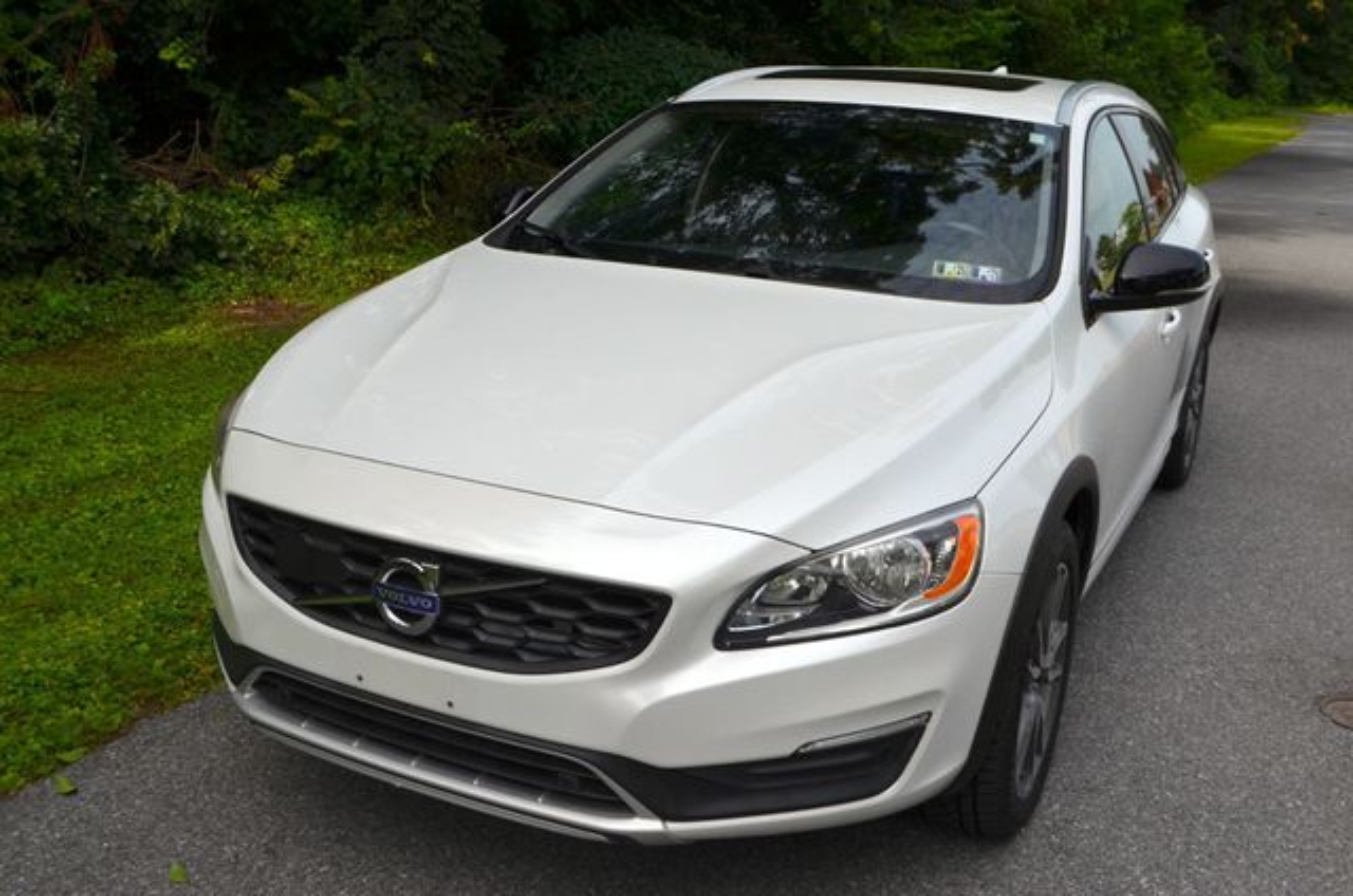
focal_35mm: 36
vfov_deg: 36.7
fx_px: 1350
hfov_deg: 53.2
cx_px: 676
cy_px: 448
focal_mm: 24
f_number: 8
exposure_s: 1/250
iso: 100
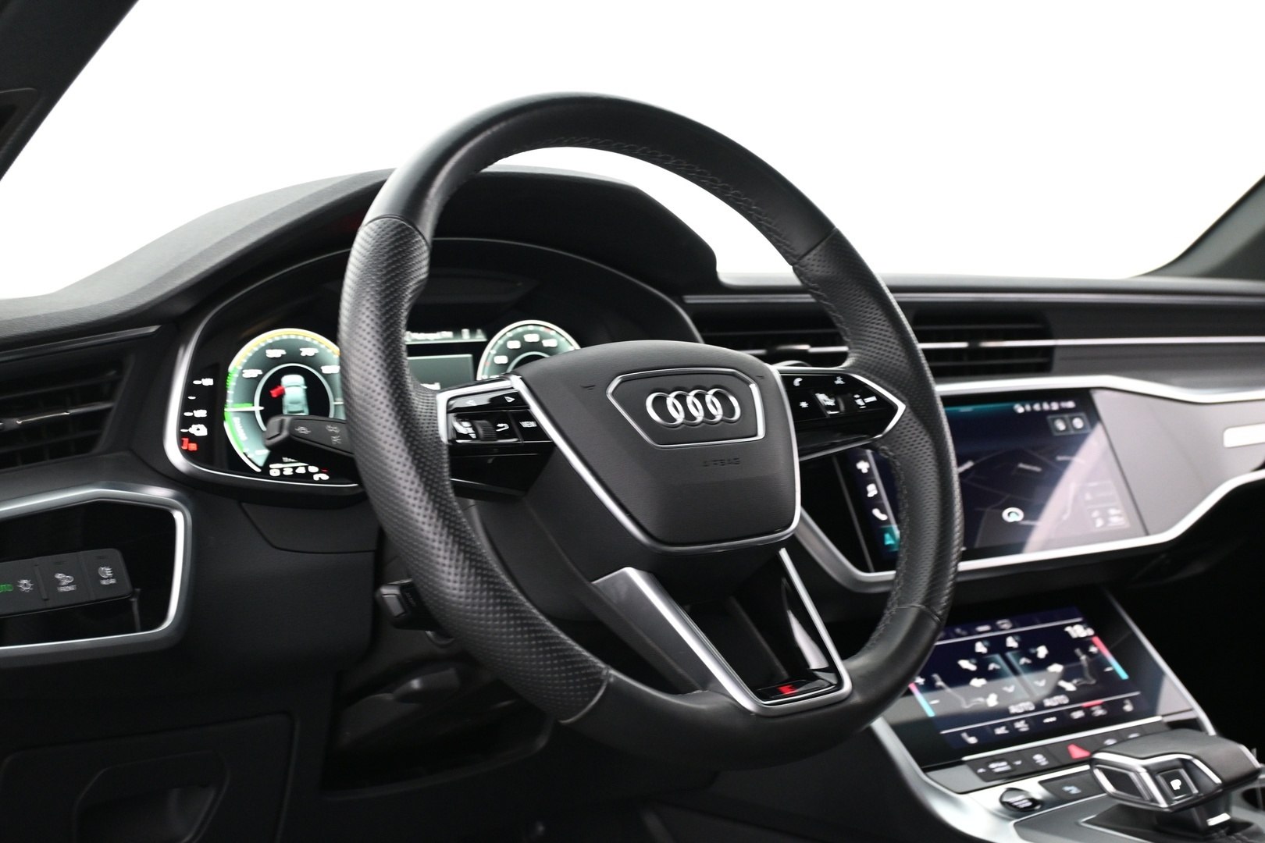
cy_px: 422
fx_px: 1581
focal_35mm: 45
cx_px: 632
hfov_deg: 43.6
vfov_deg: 29.9
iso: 1600
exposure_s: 1/13
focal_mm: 30
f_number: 4.8
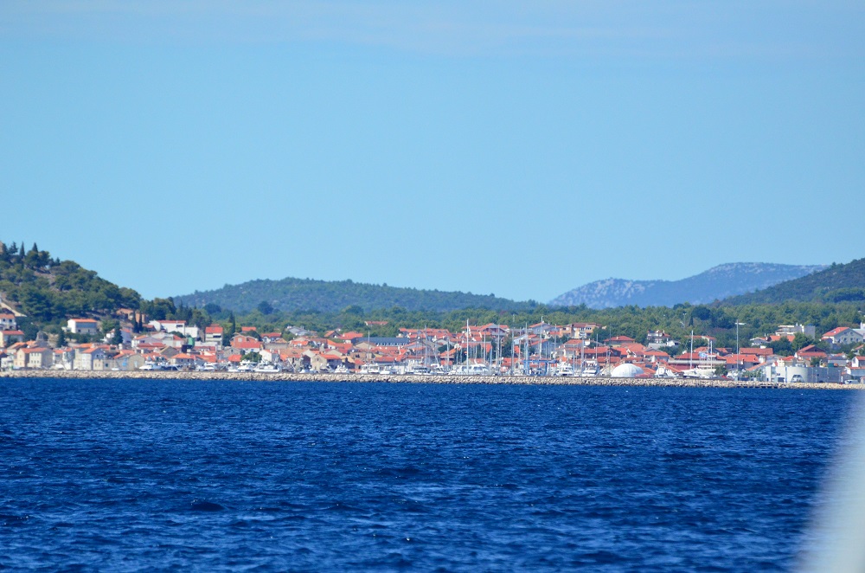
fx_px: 10788
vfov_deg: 3.0
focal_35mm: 450
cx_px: 432
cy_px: 286
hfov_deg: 4.6
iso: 1800
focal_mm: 300
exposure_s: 1/8000
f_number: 6.3
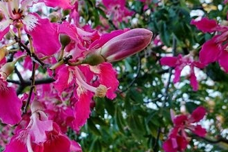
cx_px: 48
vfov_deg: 23.7
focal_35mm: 57
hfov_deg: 34.1
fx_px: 361
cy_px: 85
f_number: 3.2
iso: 125
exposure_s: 1/80
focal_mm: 10.83
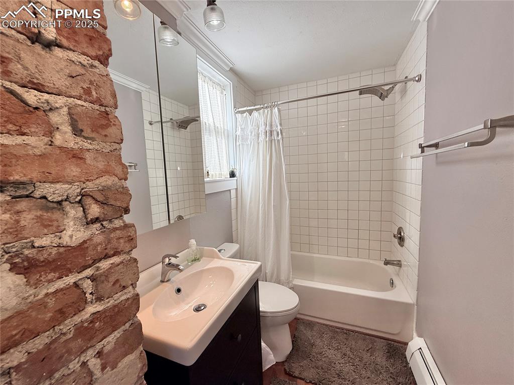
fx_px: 208
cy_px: 192
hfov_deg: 102.1
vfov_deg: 85.6
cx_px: 257
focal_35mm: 14
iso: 64
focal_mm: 2.22
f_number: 2.2
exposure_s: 1/203
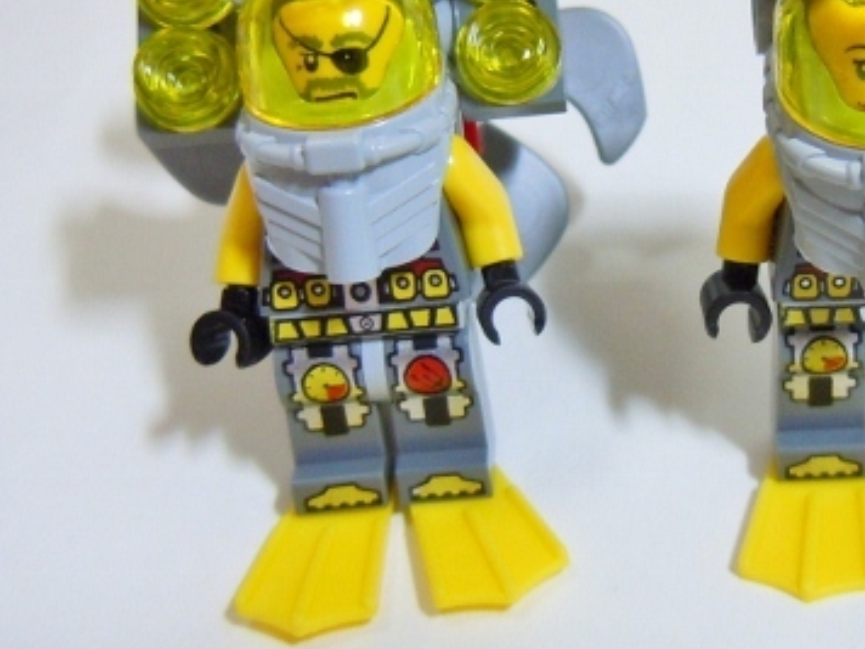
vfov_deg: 26.9
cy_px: 219
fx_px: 1349
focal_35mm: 54
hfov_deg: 35.0
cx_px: 612
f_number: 3.5
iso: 400
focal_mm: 5.4
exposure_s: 1/25
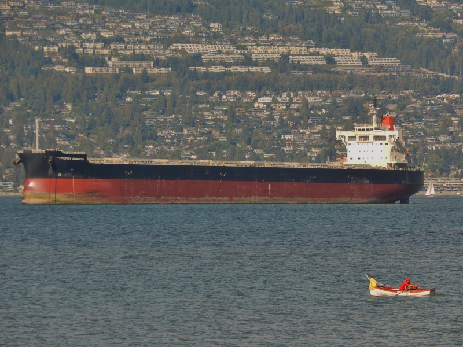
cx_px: 232
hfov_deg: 5.2
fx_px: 5136
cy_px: 174
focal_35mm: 384
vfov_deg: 3.9
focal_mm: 69
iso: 125
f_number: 5.7
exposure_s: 1/640
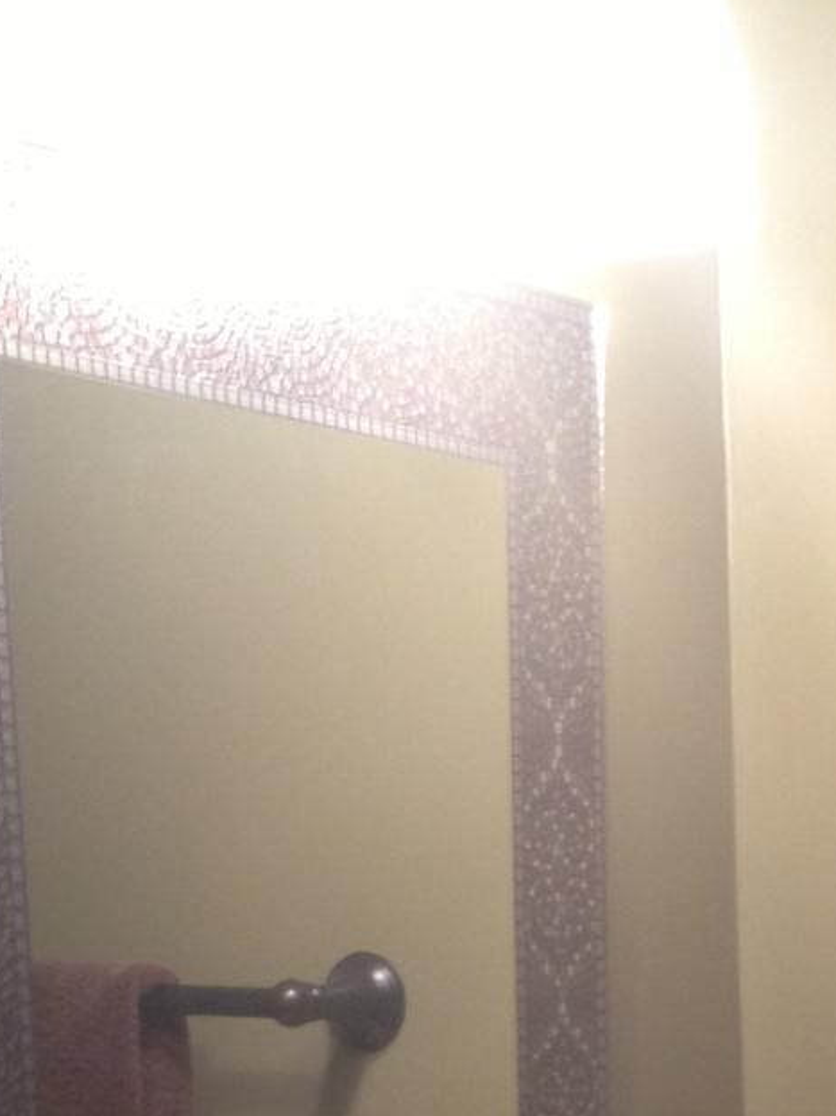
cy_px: 1777
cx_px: 659
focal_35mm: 106
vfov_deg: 16.5
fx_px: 3414
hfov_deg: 13.9
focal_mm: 4.13
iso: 100
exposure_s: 1/20
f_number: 2.4
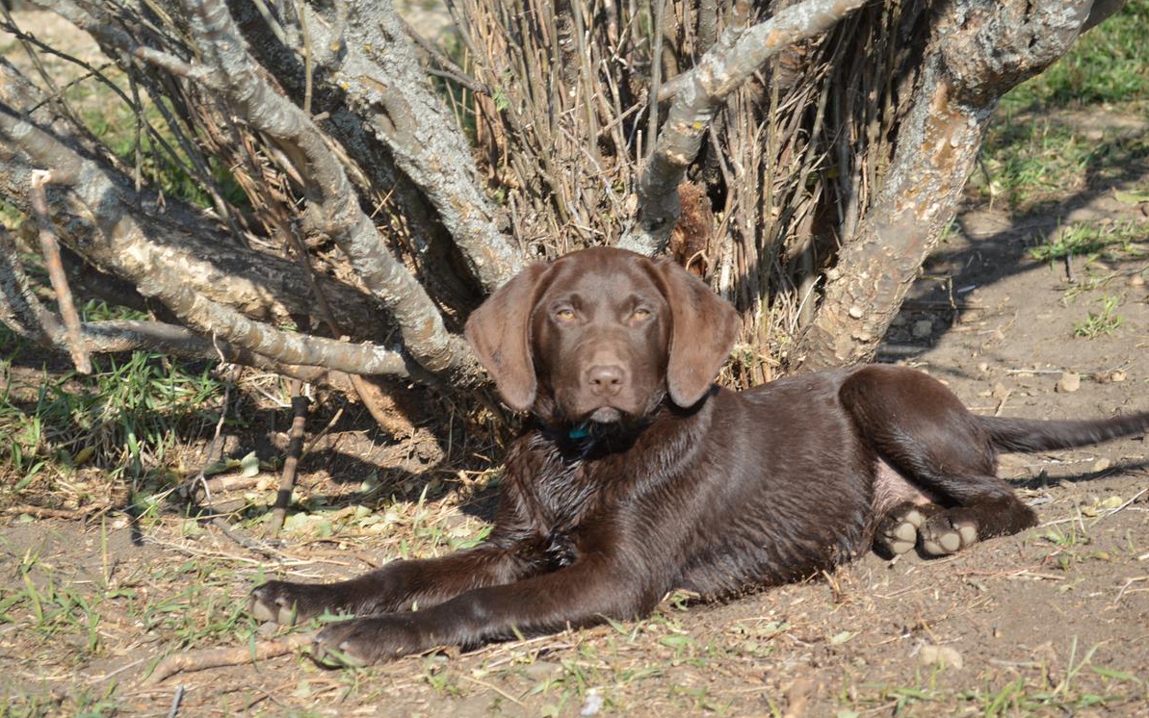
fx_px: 2647
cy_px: 357
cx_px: 574
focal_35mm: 85
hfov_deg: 24.5
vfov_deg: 15.5
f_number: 6.3
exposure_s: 1/200
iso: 100
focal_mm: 55
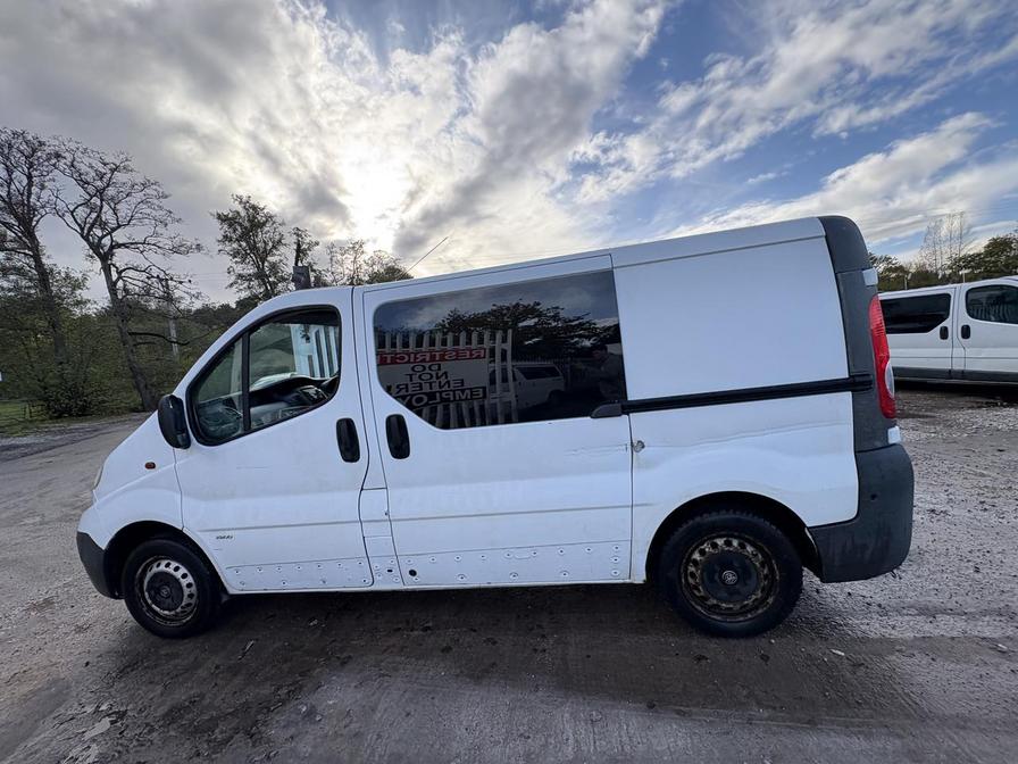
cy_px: 382
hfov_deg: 102.1
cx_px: 509
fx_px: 412
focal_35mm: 14
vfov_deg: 85.7
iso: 40
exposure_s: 1/456
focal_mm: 2.22
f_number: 2.2
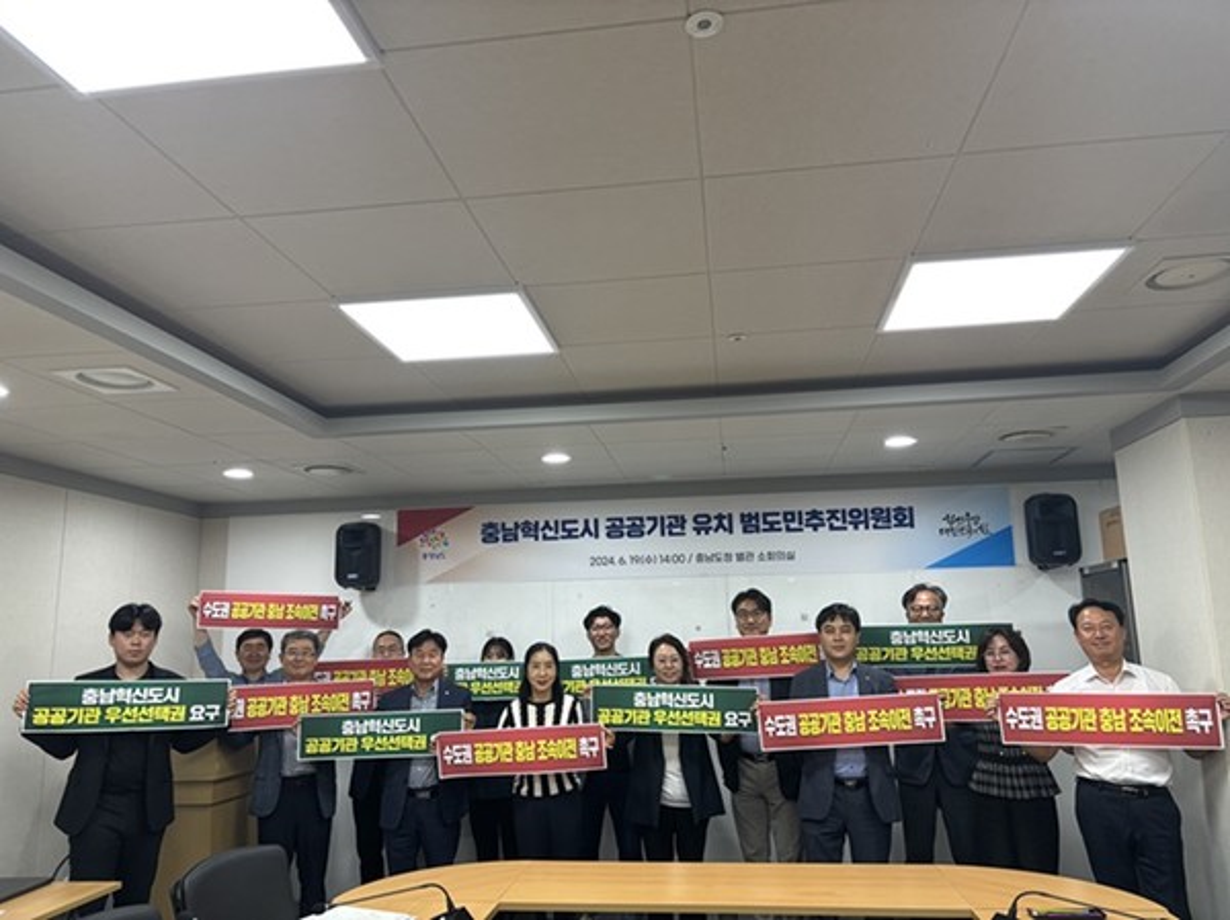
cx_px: 615
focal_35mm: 26
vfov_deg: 53.0
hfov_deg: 67.3
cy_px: 460
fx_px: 923
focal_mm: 5.96
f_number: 1.6
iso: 125
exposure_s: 1/120
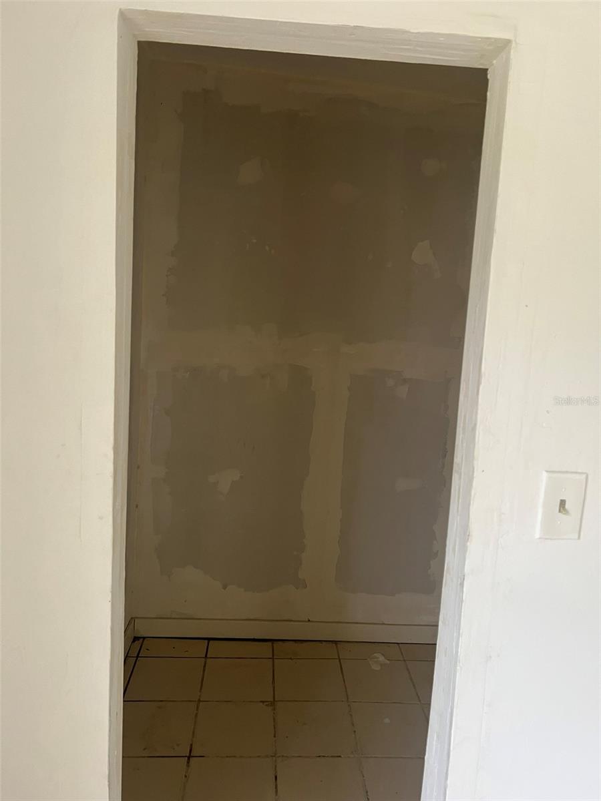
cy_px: 400
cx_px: 300
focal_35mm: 26
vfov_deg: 67.3
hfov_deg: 53.1
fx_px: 602
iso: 125
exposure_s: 1/96
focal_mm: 5.7
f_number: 1.5
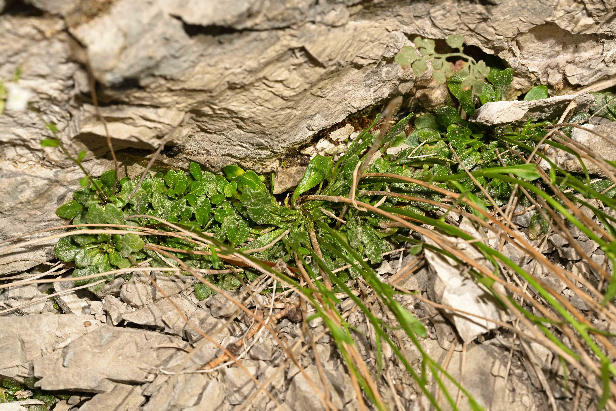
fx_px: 1797
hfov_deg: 19.5
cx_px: 308
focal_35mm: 105
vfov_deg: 13.0
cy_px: 206
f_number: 14
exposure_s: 1/200
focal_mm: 105
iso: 100
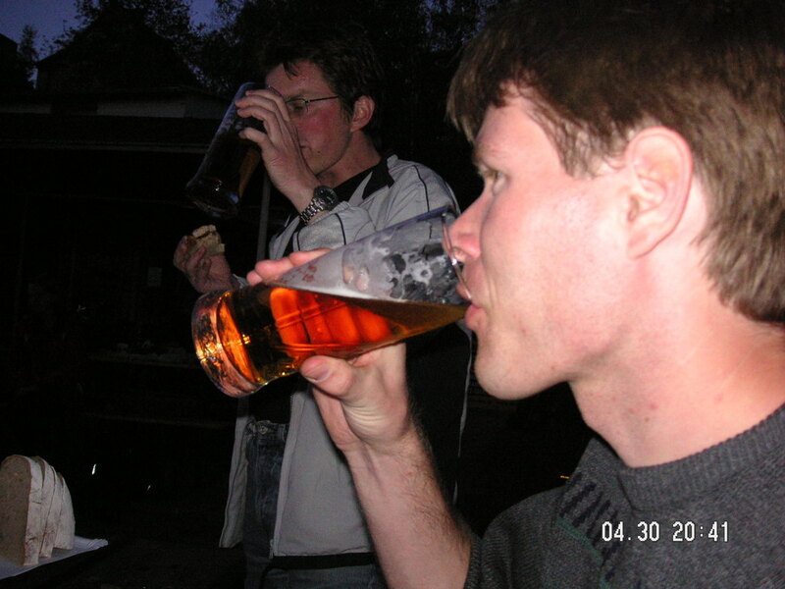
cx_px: 392
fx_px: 839
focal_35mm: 37
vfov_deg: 38.7
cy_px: 294
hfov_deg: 50.1
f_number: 2.8
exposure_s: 1/45
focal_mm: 6.1
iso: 160
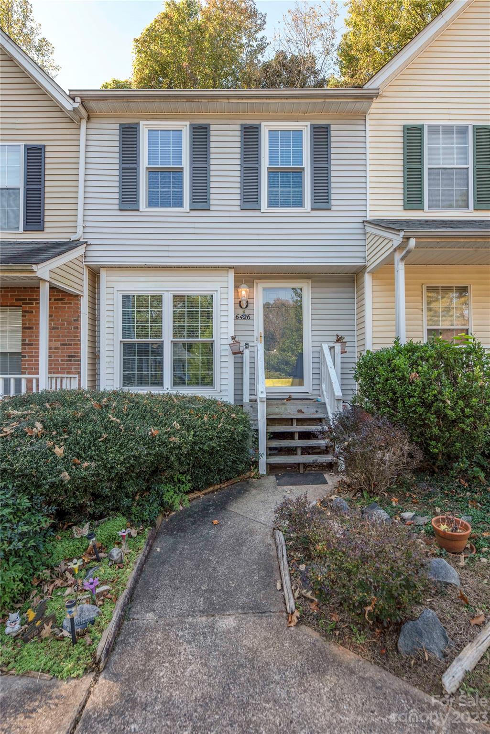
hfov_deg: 64.6
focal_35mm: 19
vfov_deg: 86.9
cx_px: 245
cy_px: 367
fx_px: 388
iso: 320
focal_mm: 19
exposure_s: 1/200
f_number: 6.3
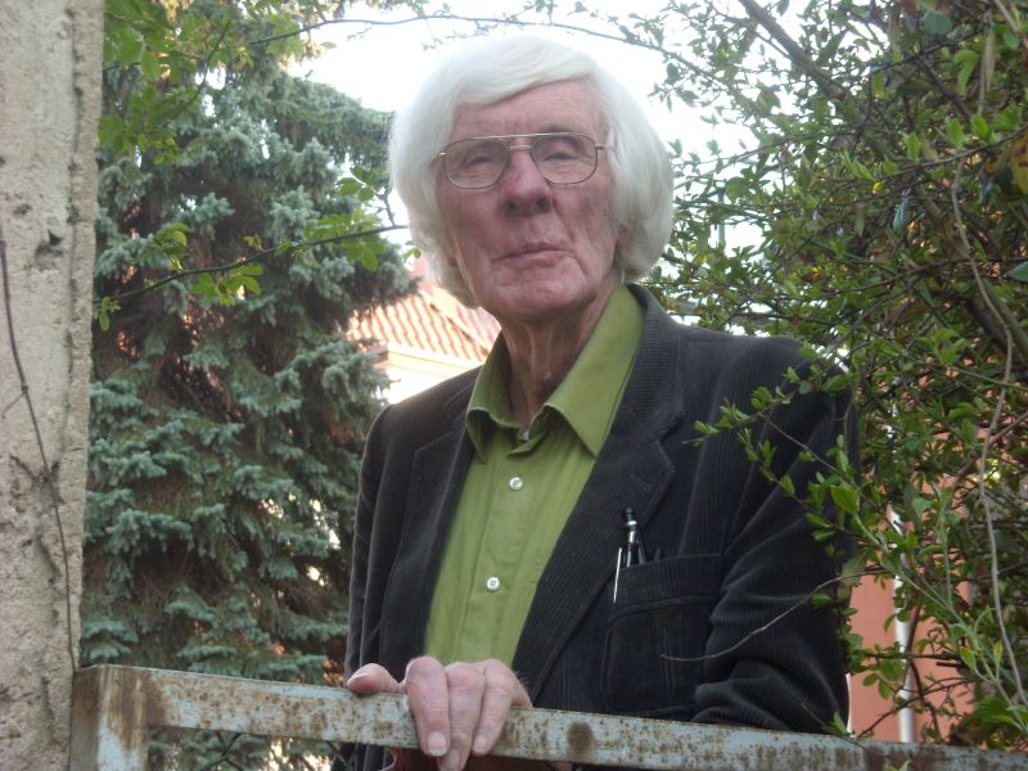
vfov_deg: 15.7
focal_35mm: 94
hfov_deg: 20.9
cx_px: 514
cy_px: 386
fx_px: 2792
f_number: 4.4
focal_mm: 15.32
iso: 175
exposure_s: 1/60
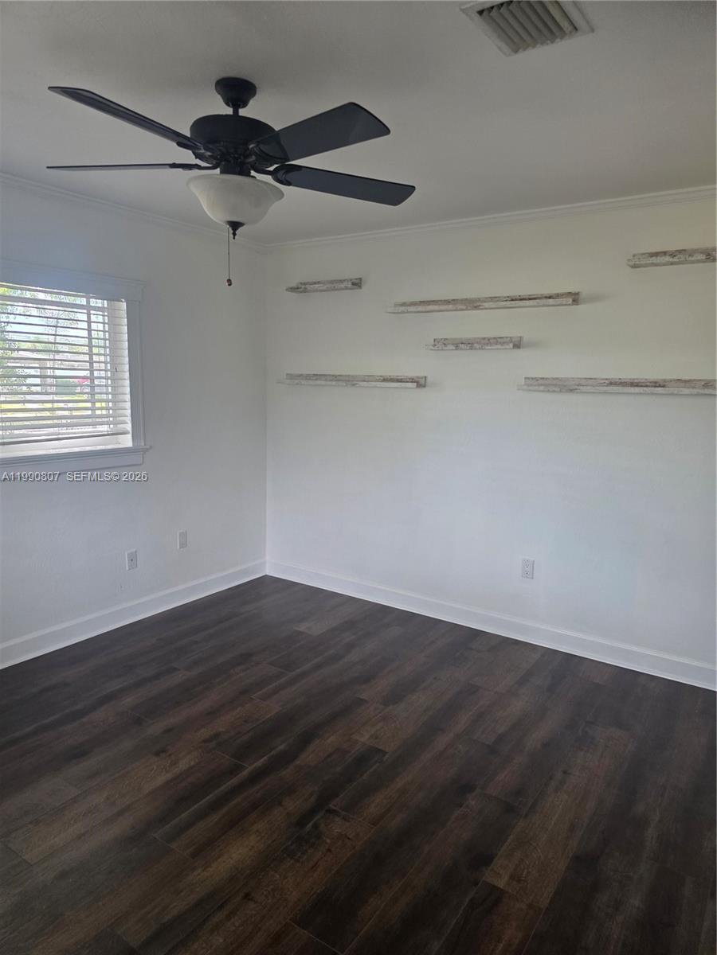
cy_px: 478
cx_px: 358
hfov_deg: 58.9
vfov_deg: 73.9
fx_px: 635
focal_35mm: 23
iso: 250
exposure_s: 1/120
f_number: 1.7
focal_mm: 6.3
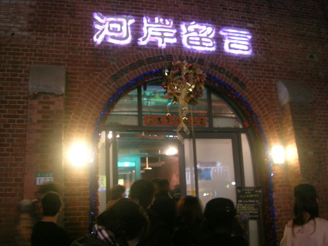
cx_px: 164
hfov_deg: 52.6
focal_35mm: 35
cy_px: 123
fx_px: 332
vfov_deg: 40.7
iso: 112
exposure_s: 1/2.4
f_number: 2.8
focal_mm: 5.4
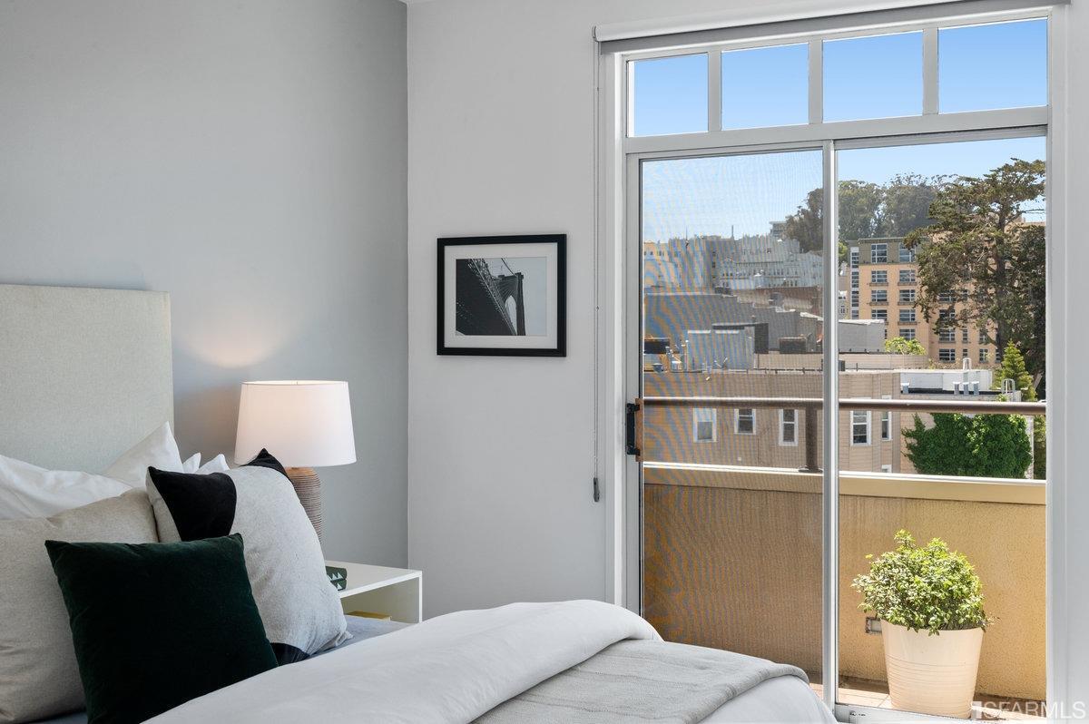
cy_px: 362
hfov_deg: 47.4
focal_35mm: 41
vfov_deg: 32.6
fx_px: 1239
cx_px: 544
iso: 400
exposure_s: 1/50
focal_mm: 41
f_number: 11
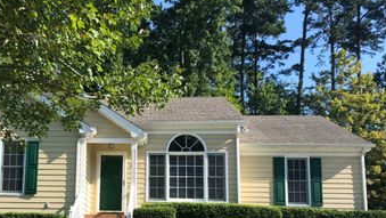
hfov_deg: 44.8
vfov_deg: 26.0
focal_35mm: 45
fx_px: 461
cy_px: 179
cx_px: 128
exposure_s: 1/867
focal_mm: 4
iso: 20
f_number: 1.8
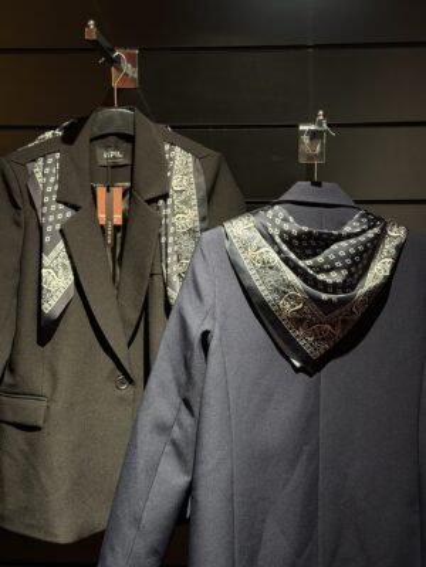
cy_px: 284
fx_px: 788
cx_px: 213
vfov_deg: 39.7
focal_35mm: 48
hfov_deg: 30.3
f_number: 1.78
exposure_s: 1/50
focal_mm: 6.76
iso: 125
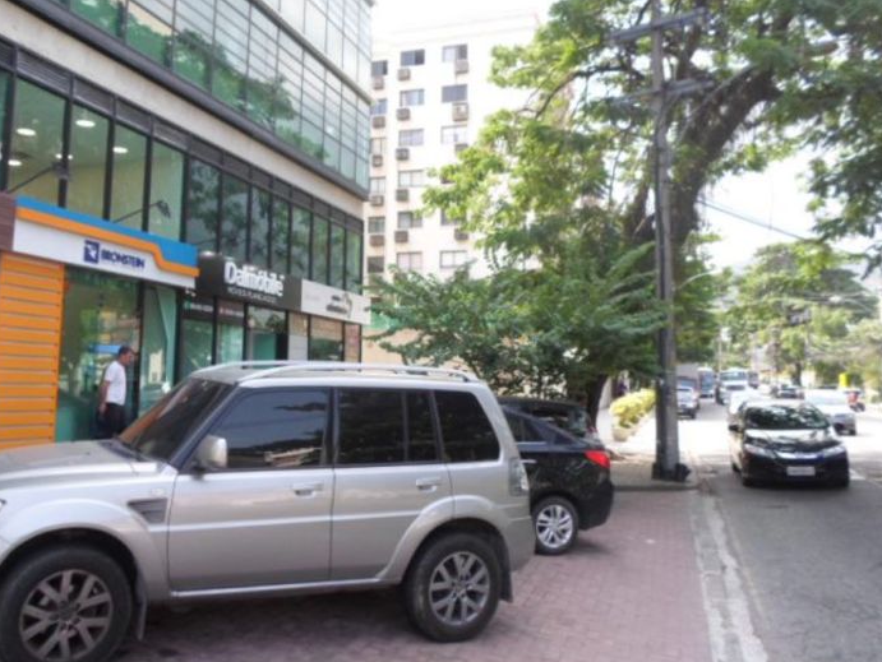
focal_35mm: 31
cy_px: 286
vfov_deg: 45.4
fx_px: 790
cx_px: 371
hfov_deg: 58.0
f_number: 2.5
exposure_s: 1/250
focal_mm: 4.5
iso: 80
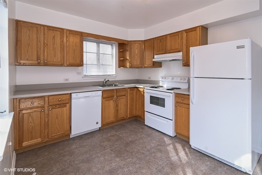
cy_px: 88
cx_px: 131
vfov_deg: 72.1
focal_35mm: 16
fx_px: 120
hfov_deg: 95.0
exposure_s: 1/6
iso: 100
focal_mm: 11
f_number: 8
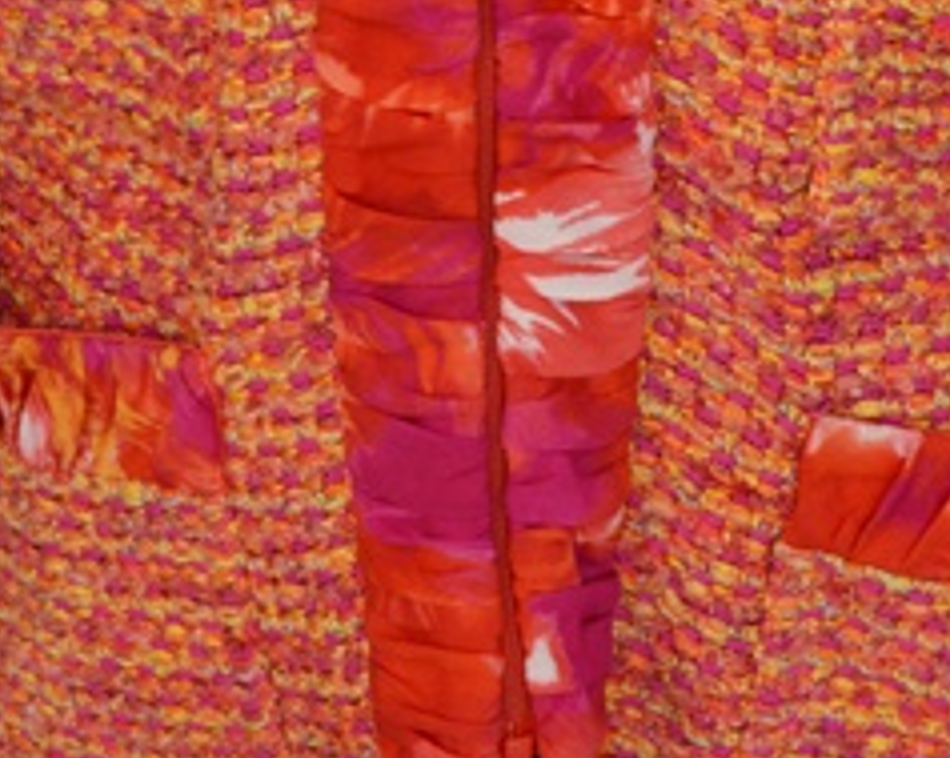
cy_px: -32
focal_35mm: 107
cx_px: 718
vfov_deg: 14.1
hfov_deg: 17.9
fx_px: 3005
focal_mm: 30
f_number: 5.6
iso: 400
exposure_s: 1/125
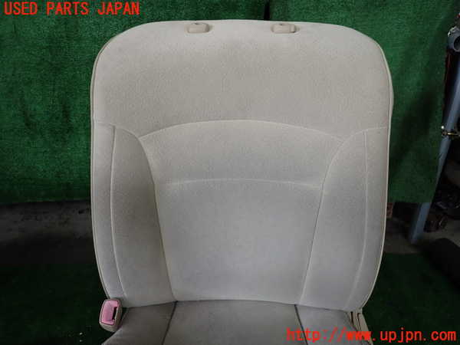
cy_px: 172
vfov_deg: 54.9
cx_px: 230
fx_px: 332
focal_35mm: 25
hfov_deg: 69.4
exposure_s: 1/60
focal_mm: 4.5
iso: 125
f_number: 2
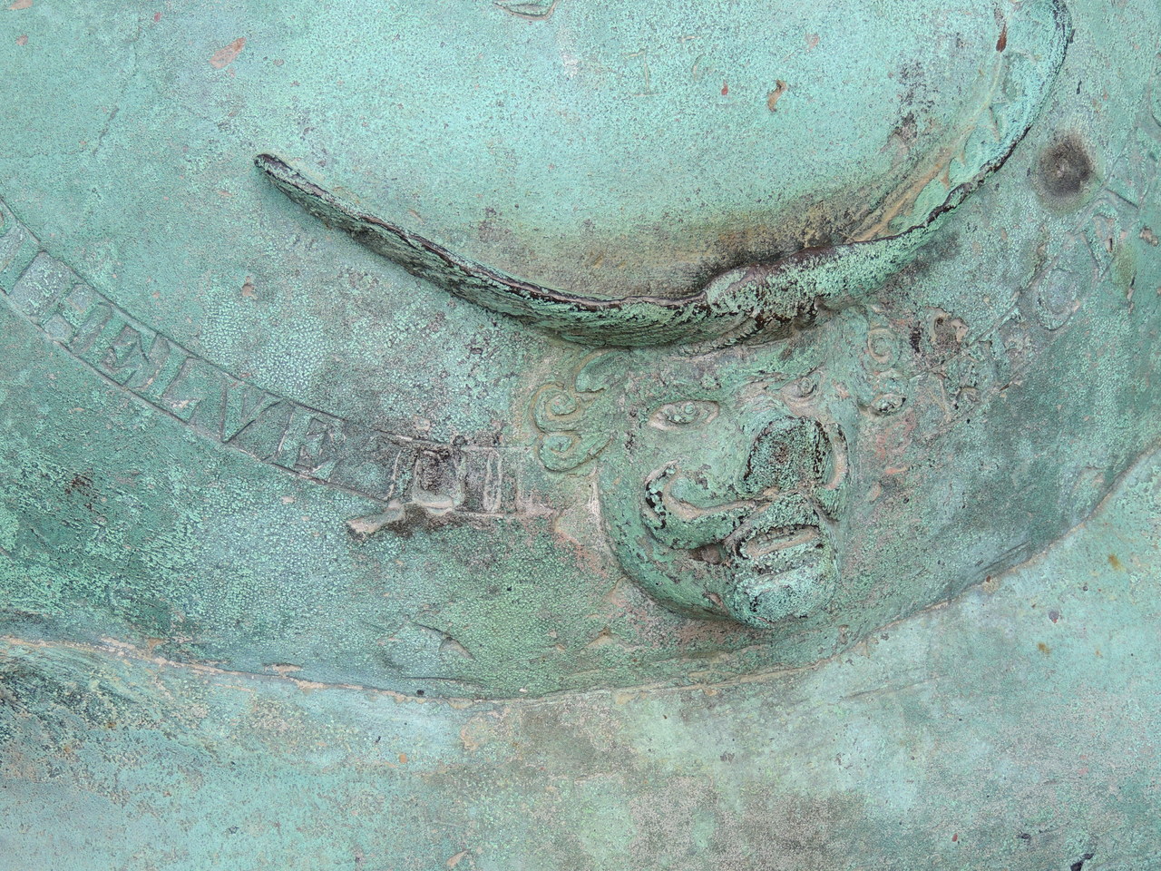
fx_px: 4528
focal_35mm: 135
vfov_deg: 11.0
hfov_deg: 14.6
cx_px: 580
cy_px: 436
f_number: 4.3
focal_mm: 24
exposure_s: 1/250
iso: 100
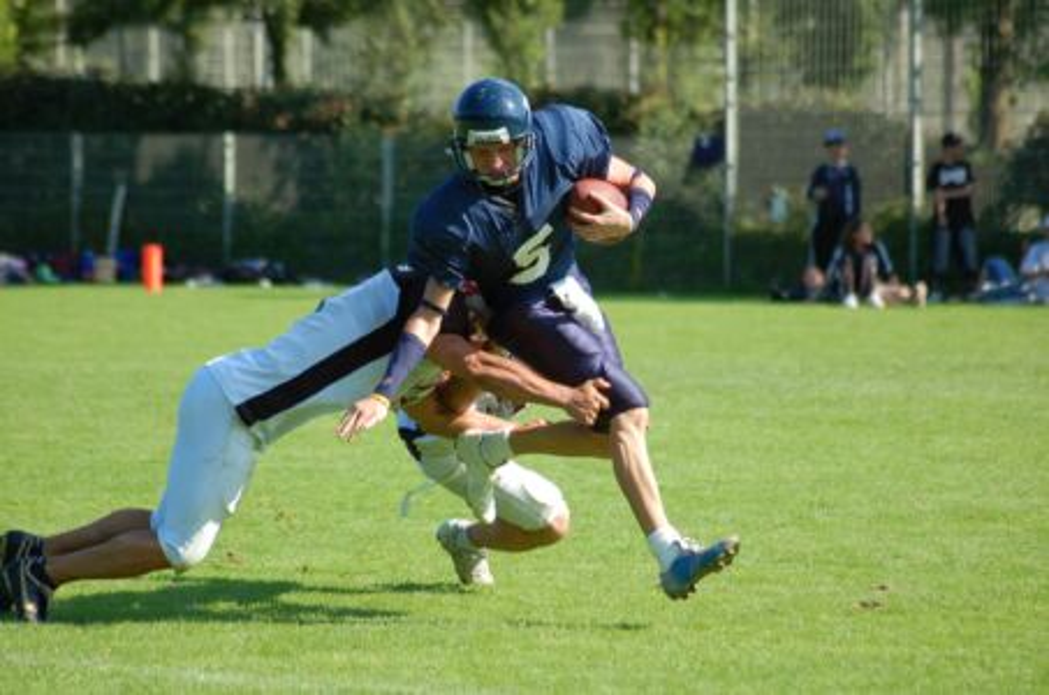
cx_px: 524
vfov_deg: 6.1
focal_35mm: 225
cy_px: 348
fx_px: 6542
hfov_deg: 9.2
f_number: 4.5
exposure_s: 1/1000
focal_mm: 150
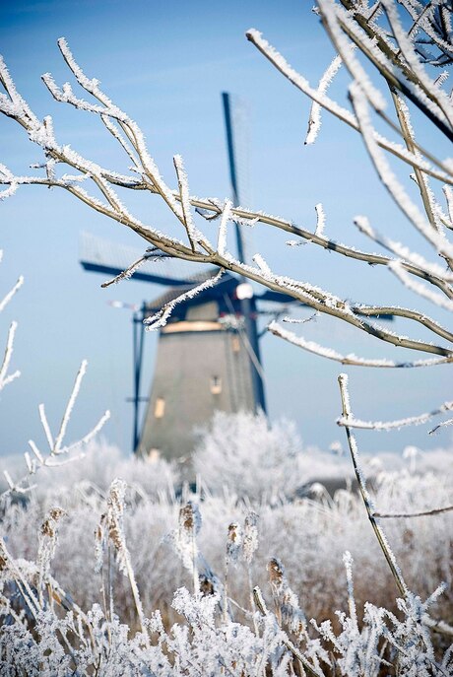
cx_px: 226
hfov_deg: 10.0
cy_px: 338
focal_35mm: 138
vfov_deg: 14.8
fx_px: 2597
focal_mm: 92
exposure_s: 1/1000
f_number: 8
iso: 400
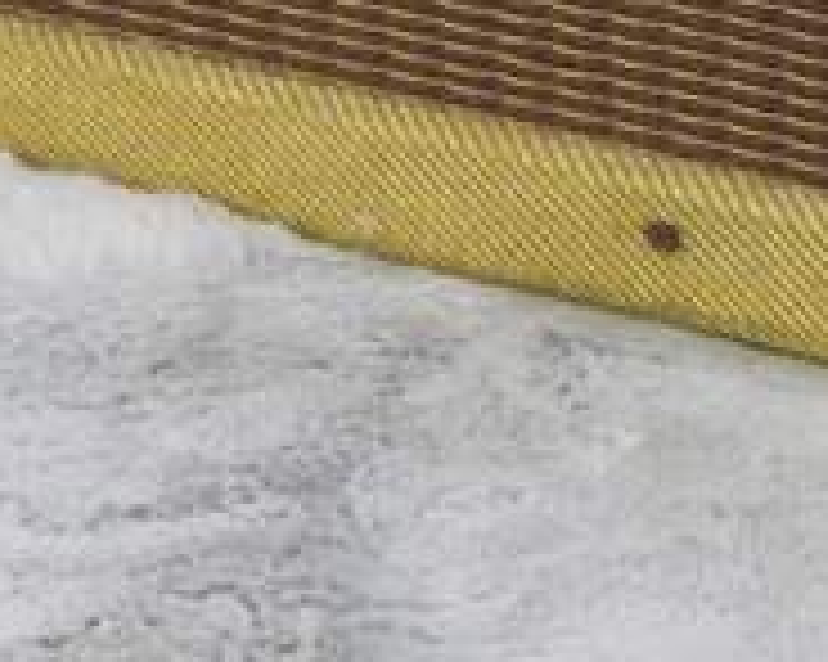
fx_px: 4360
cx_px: 806
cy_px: -590
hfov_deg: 10.8
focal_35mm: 178
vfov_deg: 8.3
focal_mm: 14
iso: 500
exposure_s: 1/60
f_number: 3.5
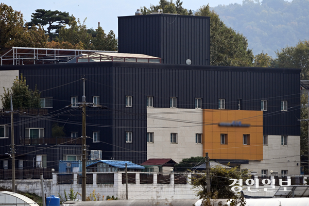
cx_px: 154
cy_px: 103
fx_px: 5150
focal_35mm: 600
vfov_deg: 2.3
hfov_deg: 3.4
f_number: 6.3
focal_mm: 600
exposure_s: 1/3200
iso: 1000
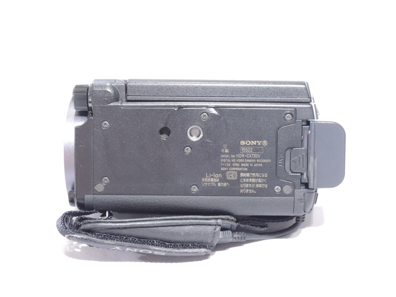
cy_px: 148
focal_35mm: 62
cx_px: 198
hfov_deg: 31.2
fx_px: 709
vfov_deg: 23.7
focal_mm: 11.1
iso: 400
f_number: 5.2
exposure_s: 1/15
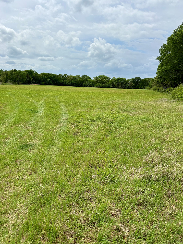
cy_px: 118
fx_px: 190
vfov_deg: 65.3
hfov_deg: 51.4
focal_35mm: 27
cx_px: 91
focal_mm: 5.96
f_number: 1.6
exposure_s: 1/6993
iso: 50
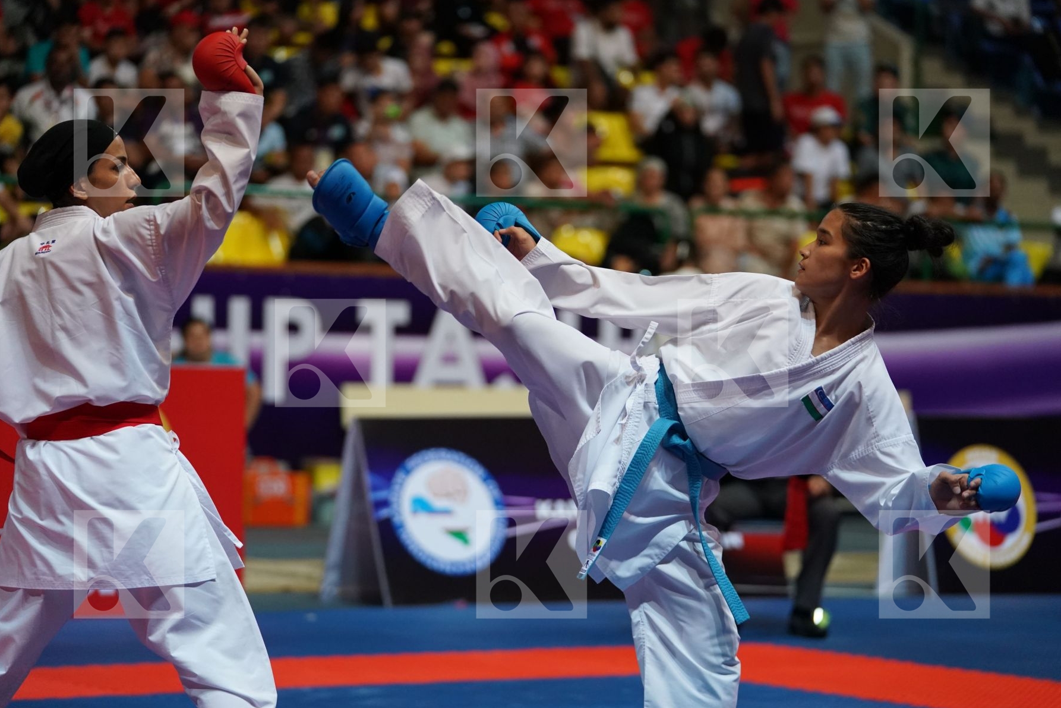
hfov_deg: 16.0
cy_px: 353
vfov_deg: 10.7
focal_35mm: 128
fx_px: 3772
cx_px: 532
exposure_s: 1/1000
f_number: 2.8
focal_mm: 127
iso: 4000
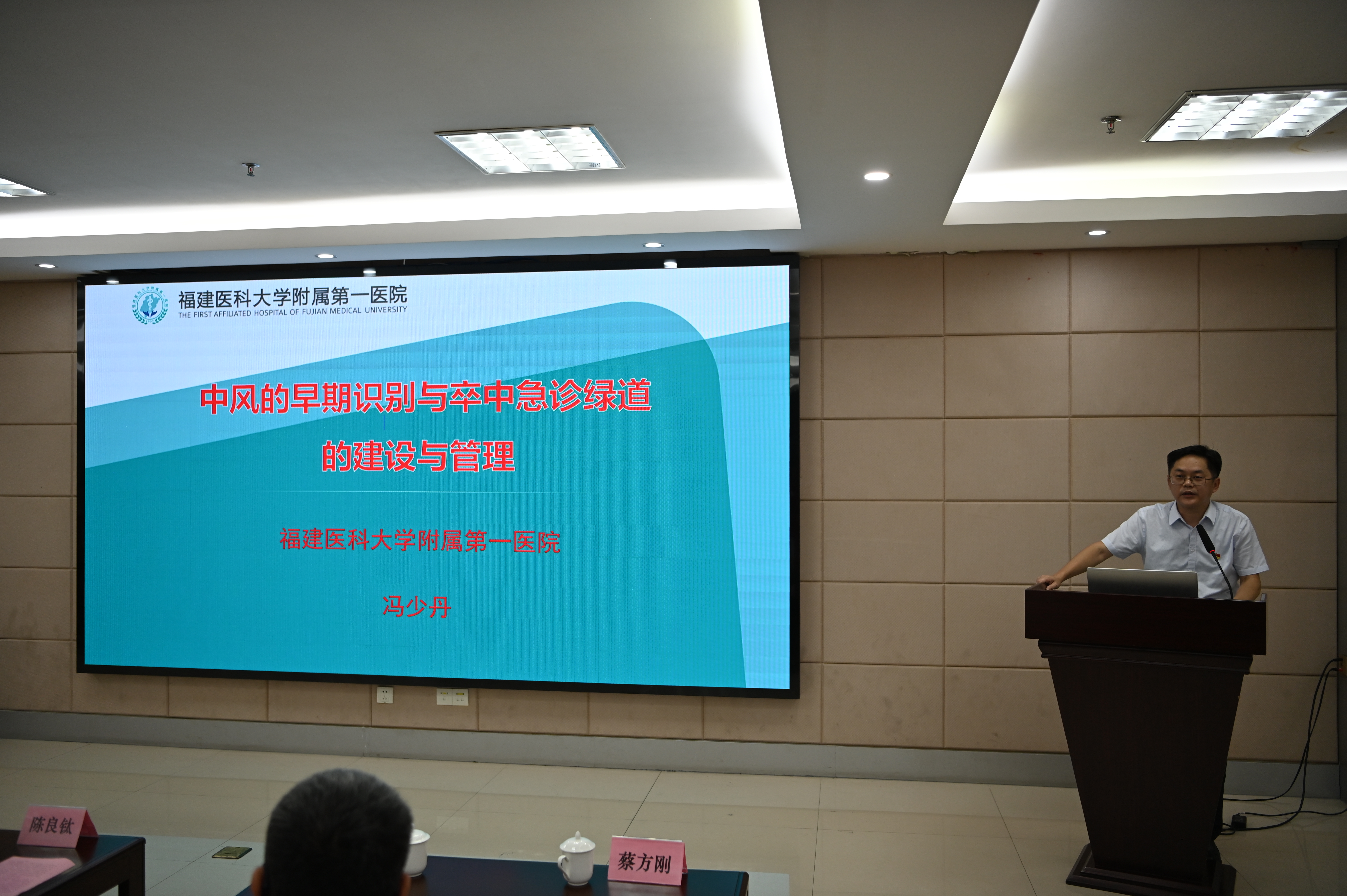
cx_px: 674
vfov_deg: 42.3
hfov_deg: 60.3
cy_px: 448
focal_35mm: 31
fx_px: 1159
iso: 500
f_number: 2.8
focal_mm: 31
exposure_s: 1/125
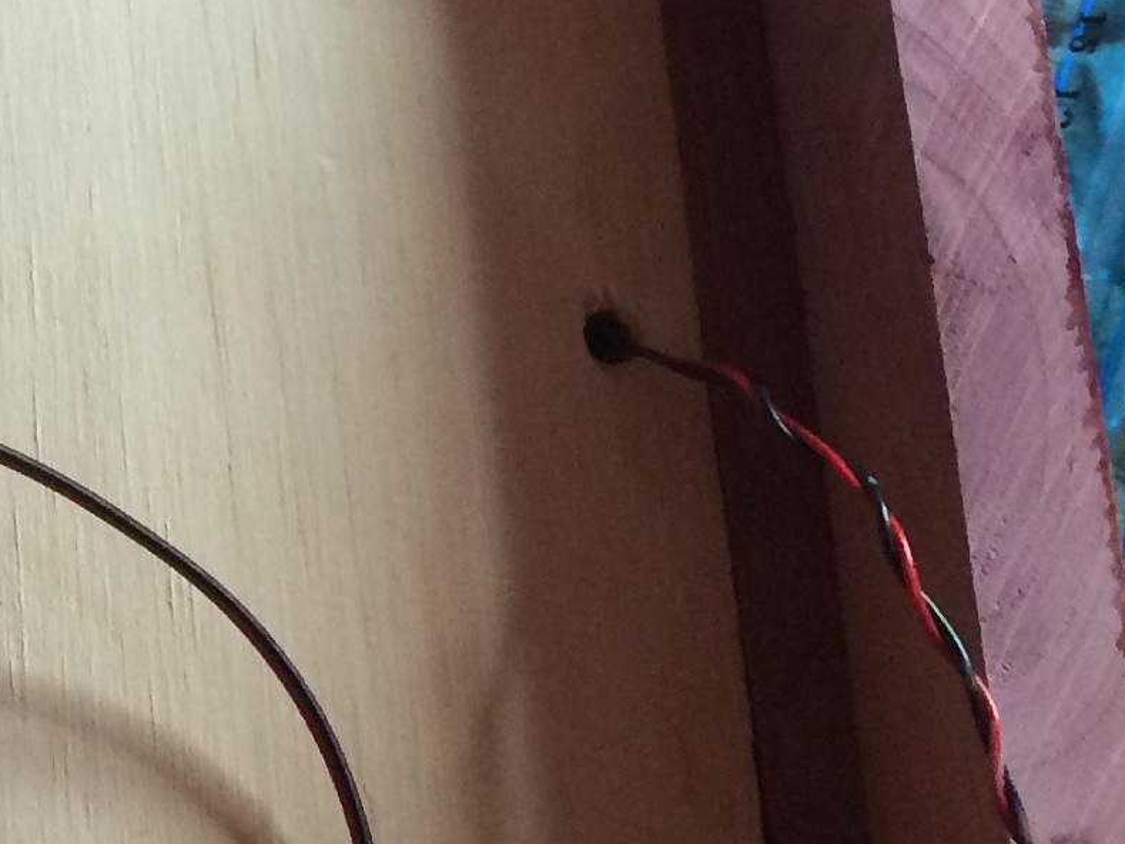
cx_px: -660
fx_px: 3901
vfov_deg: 12.1
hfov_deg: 15.0
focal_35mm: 120
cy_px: -134
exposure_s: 1/30
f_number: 2.2
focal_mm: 4.15
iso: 125
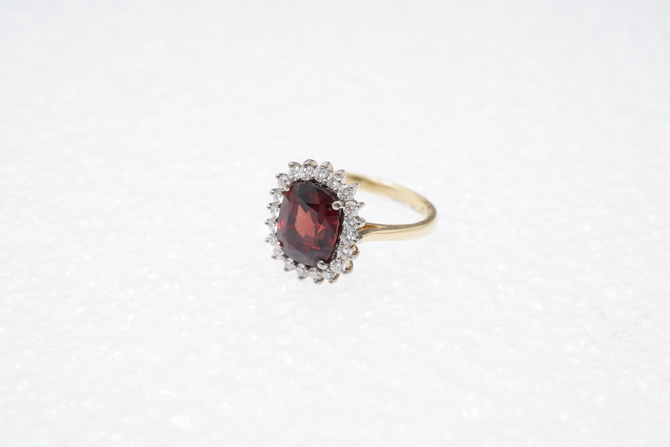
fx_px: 838
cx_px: 335
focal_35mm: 45
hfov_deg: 43.6
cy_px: 224
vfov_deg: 29.9
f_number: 18
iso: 500
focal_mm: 30
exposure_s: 1/125
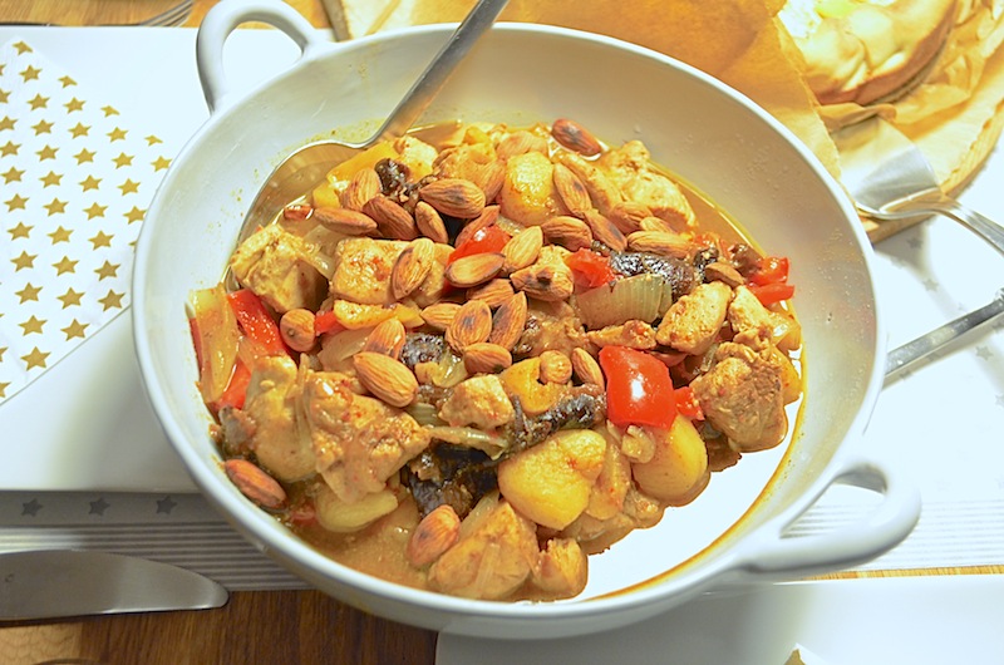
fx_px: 1002
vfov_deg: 36.7
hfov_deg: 53.2
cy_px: 332
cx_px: 502
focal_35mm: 36
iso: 1600
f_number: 4
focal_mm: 24
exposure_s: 1/20
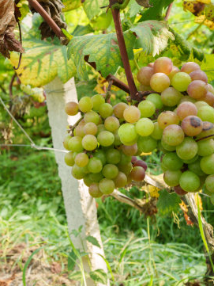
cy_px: 151
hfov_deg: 24.8
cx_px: 13
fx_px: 470
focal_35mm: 57
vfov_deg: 33.8
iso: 1250
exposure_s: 1/150
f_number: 7.1
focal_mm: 35
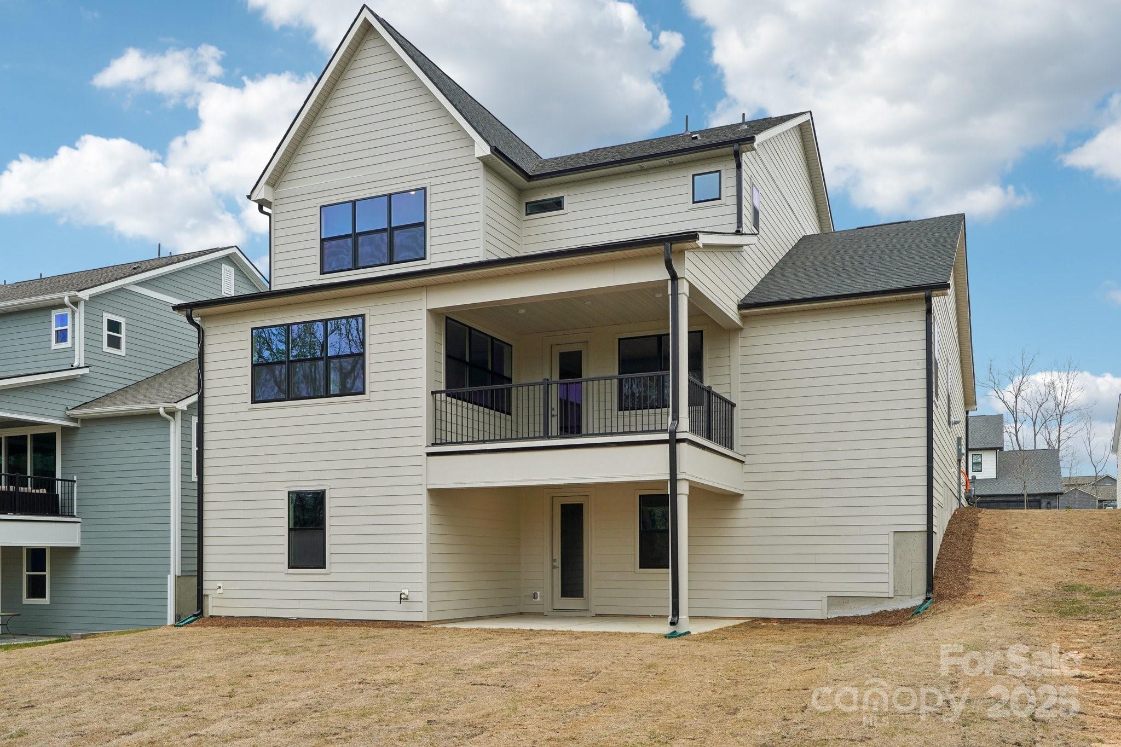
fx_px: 934
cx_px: 560
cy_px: 374
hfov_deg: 61.9
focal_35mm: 30
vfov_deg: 43.6
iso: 100
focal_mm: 20
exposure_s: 1/45
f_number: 8
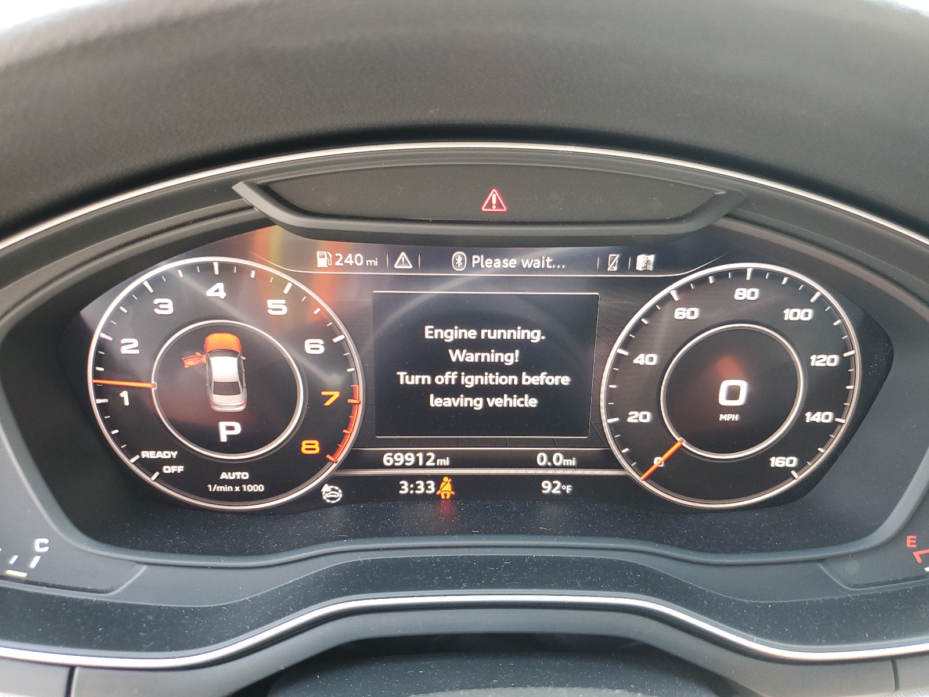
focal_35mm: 26
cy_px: 348
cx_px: 464
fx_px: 698
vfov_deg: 53.1
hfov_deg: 67.3
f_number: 1.5
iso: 108
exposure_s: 1/60.2
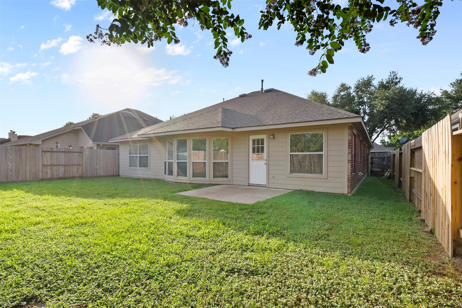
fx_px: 205
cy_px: 154
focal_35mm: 16
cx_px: 231
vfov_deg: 73.8
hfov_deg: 96.7
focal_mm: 16
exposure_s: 1/2500
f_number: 9
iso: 3200
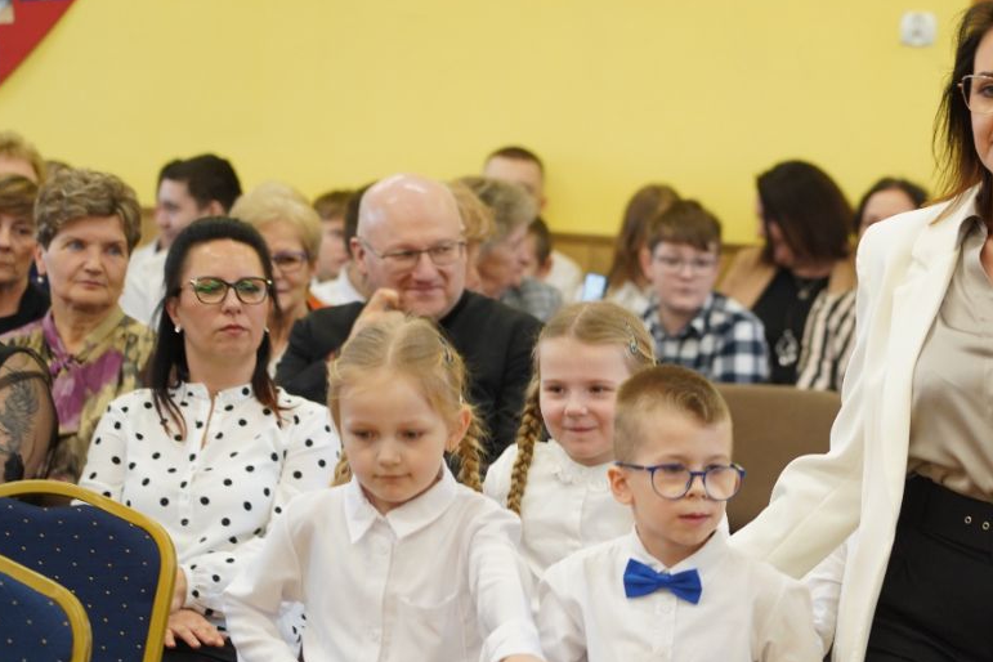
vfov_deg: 7.8
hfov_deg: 11.6
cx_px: 760
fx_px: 4882
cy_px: 463
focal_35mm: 177
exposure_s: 1/125
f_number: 4
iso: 1600
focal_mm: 105
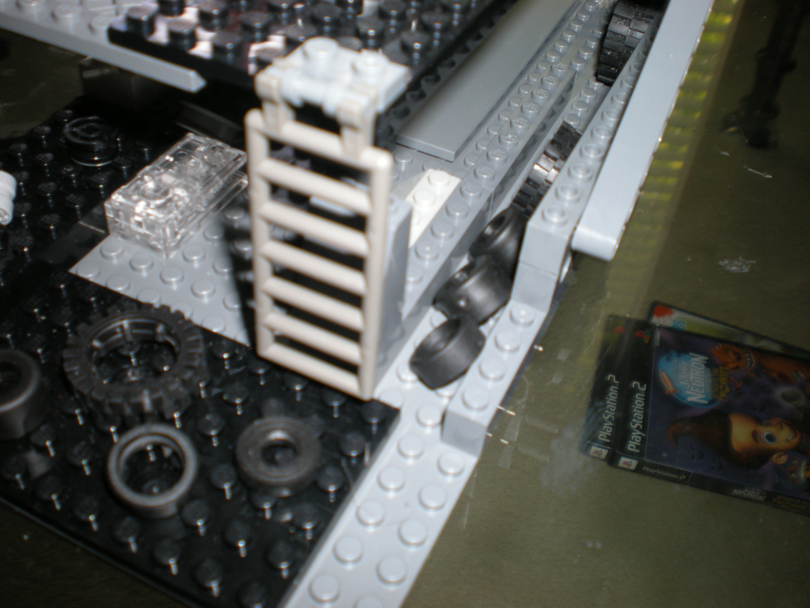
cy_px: 304
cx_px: 405
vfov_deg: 37.7
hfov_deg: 49.0
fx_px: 889
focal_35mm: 38
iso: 64
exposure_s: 1/60
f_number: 3.1
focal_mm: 6.3
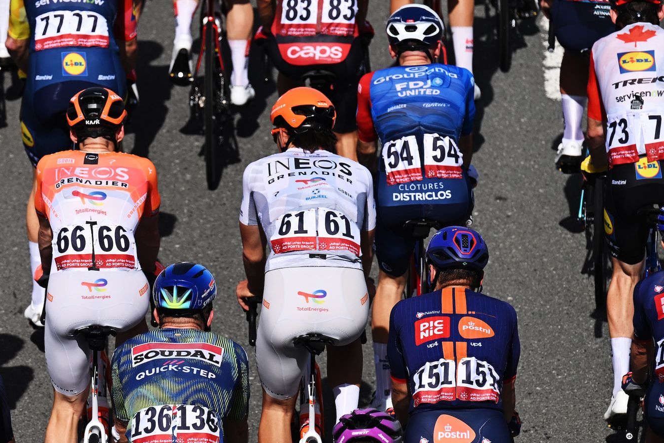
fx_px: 7083
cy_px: 250
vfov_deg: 3.6
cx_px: 53
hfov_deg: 5.4
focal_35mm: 384
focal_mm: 200
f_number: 4.5
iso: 250
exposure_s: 1/4000
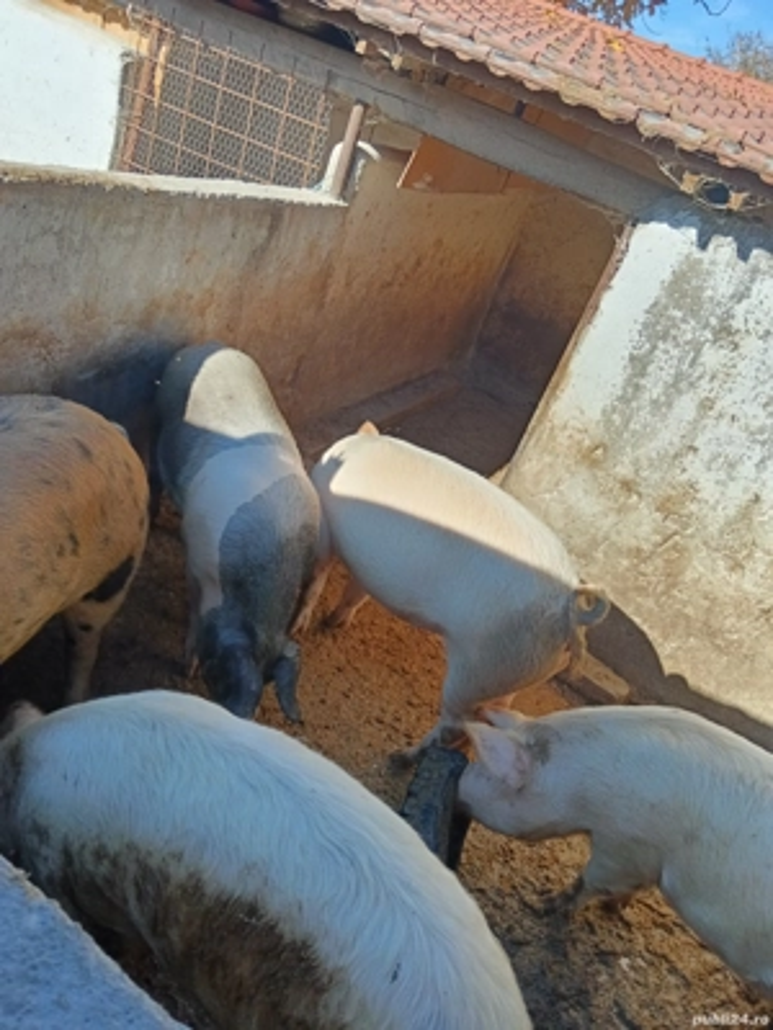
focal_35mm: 27
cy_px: 515
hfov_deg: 51.4
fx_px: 804
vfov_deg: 65.3
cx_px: 386
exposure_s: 1/320
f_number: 1.9
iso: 100
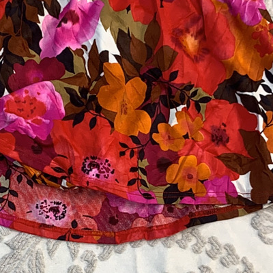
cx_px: 85
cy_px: 173
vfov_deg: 27.6
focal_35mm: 62
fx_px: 553
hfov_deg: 27.5
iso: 32
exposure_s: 1/100
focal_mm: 4.25
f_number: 1.8
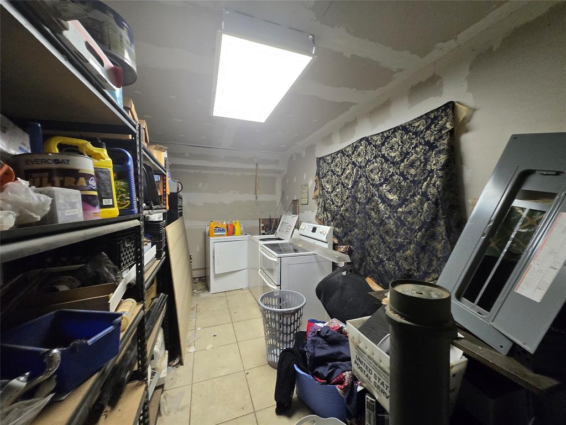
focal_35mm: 13
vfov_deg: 89.9
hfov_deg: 106.2
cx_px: 283
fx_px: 213
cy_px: 212
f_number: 2.2
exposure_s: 1/60
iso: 200
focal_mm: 1.7
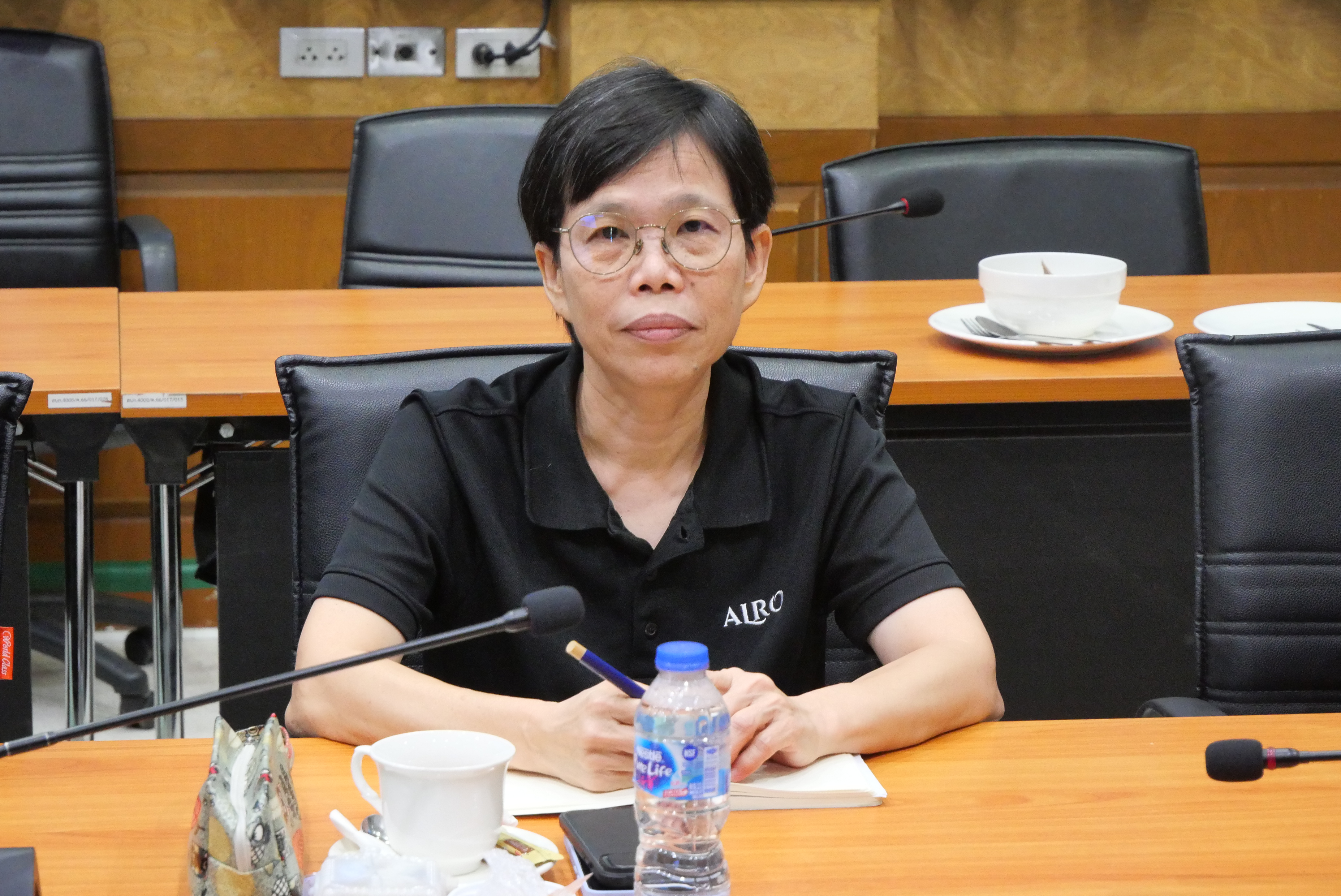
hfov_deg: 17.9
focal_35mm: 114
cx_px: 670
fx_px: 4249
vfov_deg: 12.0
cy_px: 448
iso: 3200
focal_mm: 55
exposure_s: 1/50
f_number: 5.6
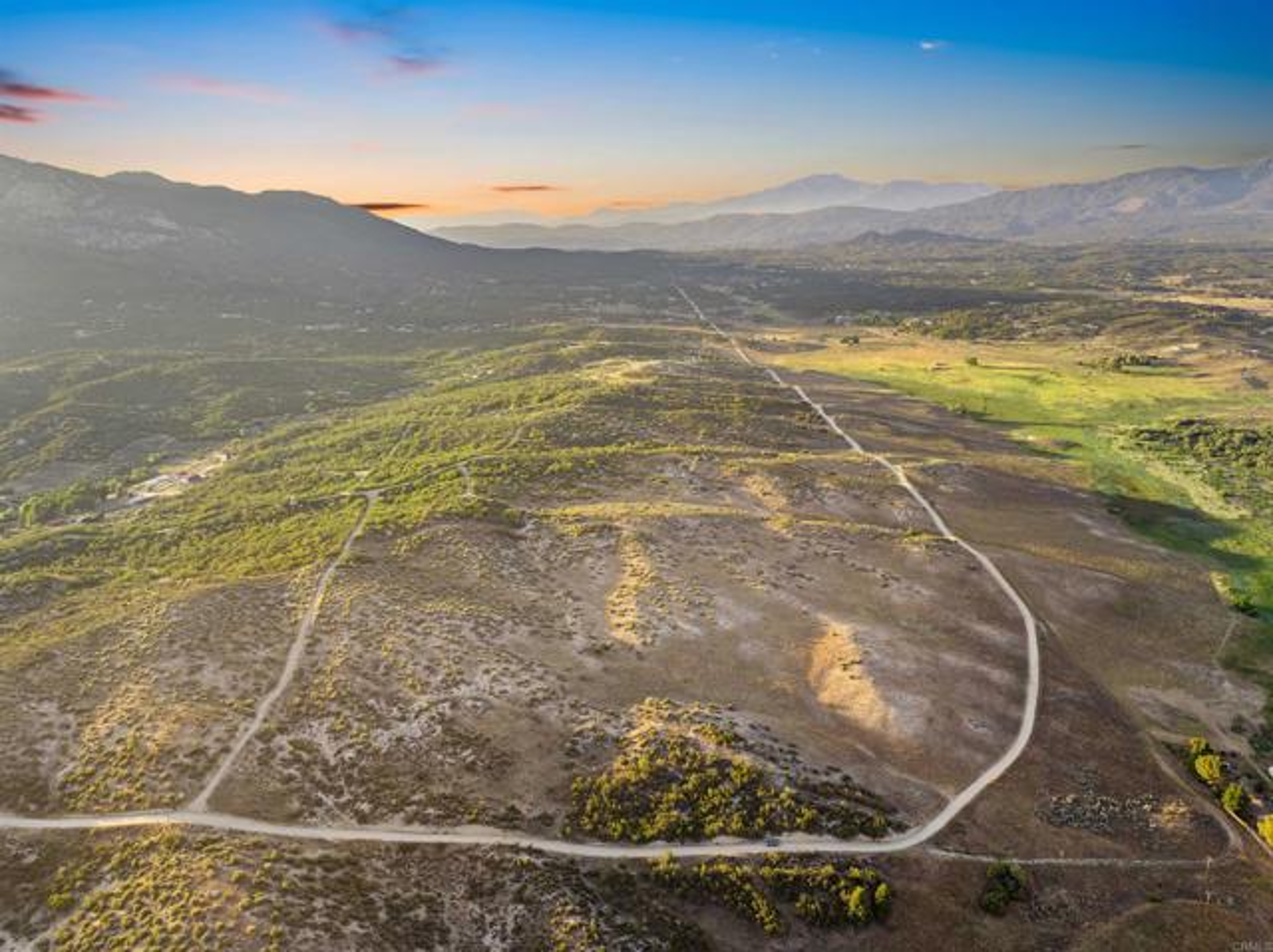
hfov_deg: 71.6
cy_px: 476
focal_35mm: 24
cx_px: 636
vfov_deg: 56.8
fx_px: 882
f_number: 2.8
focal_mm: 12.29
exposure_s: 1/320
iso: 100
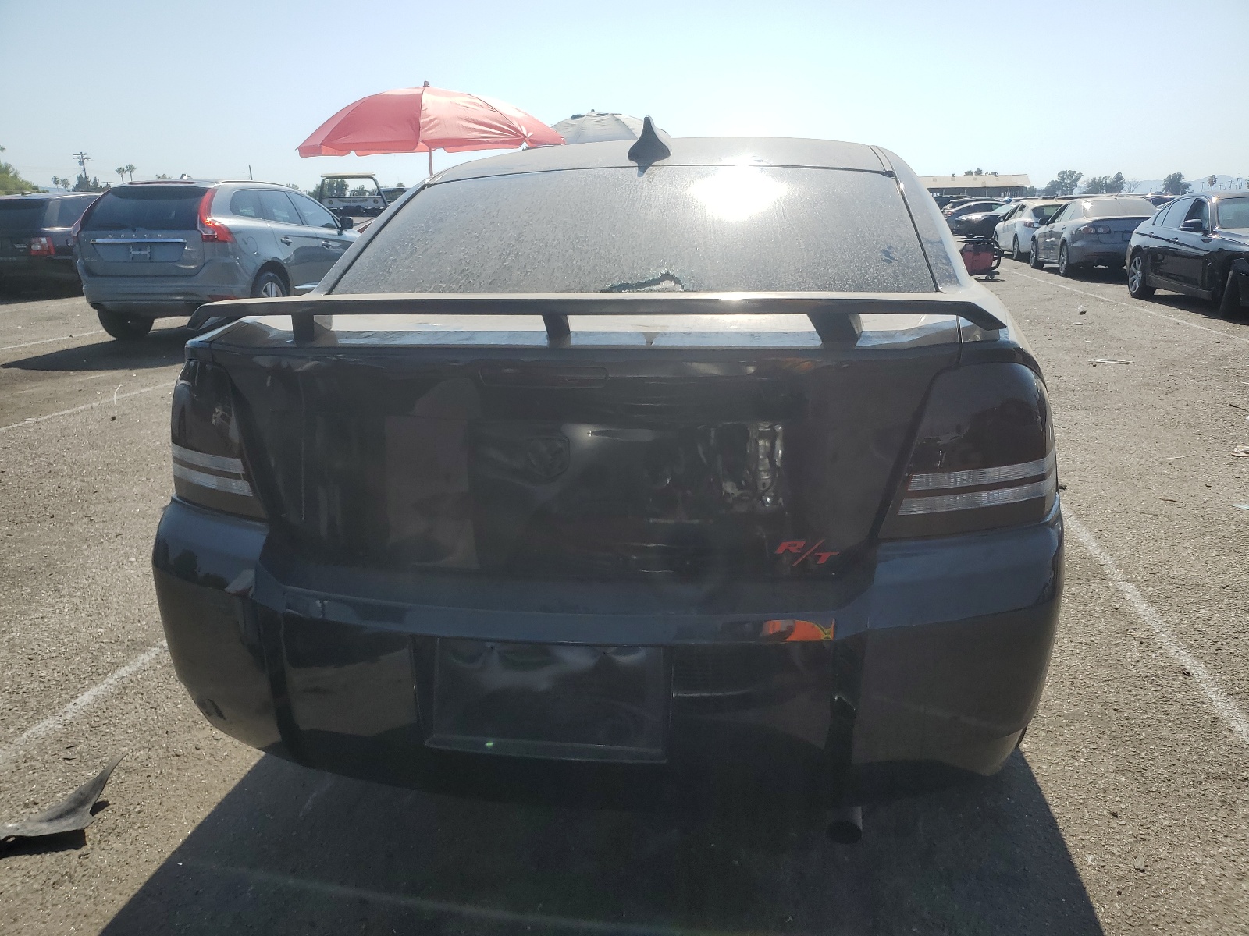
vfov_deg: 53.1
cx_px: 624
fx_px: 938
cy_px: 468
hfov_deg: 67.3
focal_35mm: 26
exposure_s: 1/3333
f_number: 1.5
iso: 50
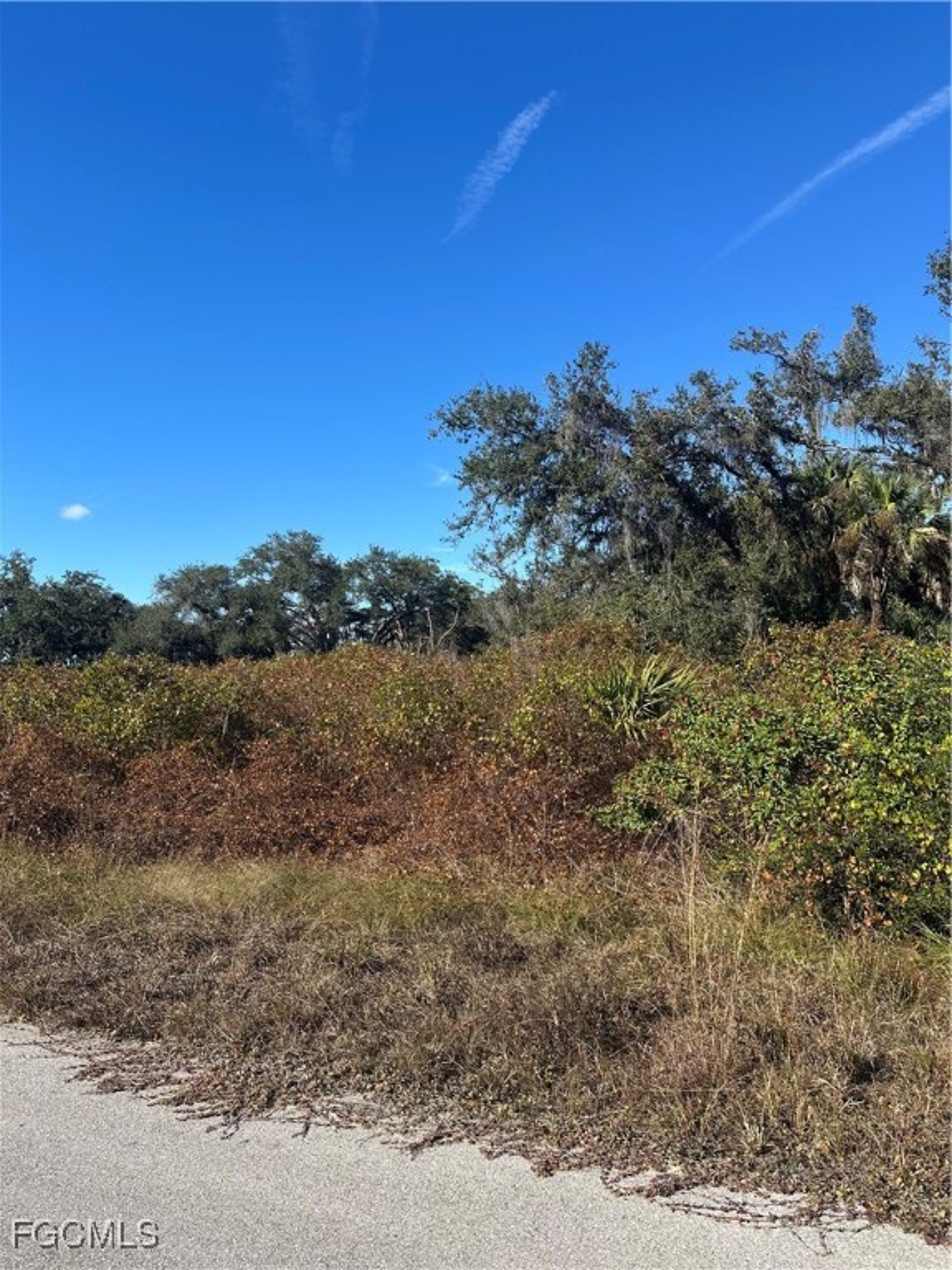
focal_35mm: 24
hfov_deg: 56.8
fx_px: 880
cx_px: 476
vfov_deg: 71.6
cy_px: 635
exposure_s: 1/3247
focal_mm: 6.86
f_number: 1.78
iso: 80
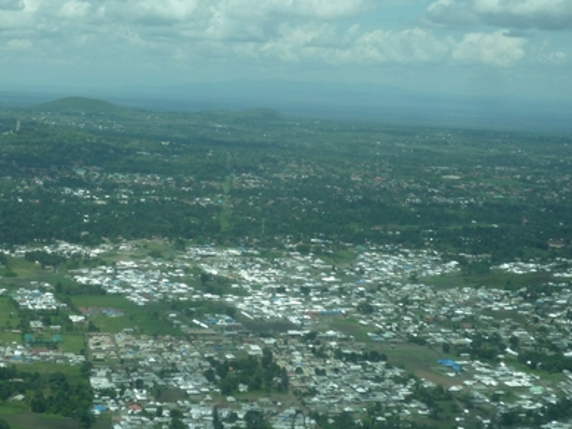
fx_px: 1355
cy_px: 175
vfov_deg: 18.0
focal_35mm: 82
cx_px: 231
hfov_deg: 23.8
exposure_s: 1/800
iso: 100
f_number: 5
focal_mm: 9.3
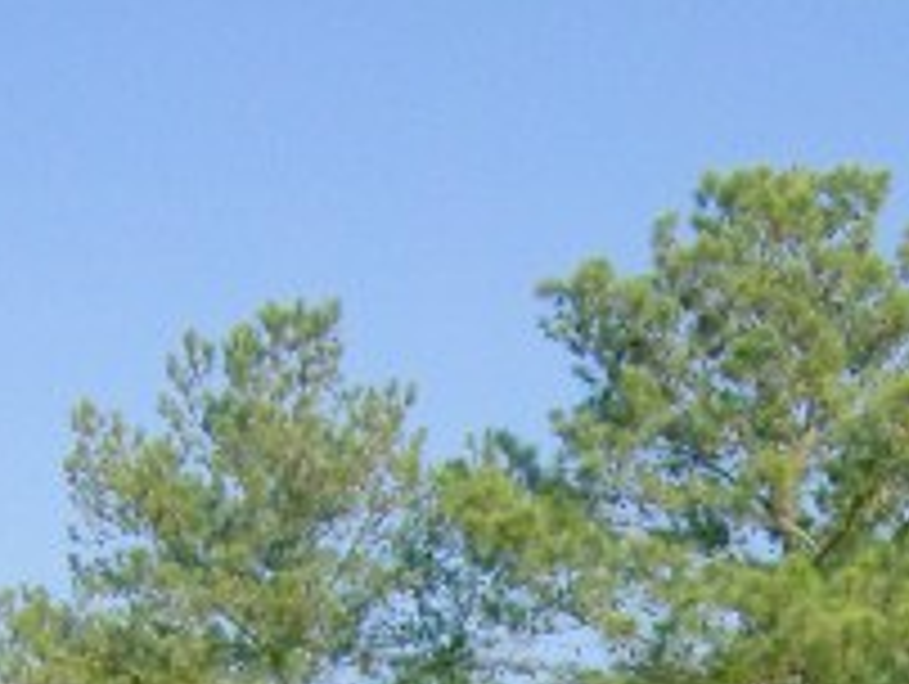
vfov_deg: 12.3
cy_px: 1071
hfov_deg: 17.2
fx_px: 2997
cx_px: 626
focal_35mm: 114
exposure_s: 1/1127
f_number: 4.7
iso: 100
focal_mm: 6
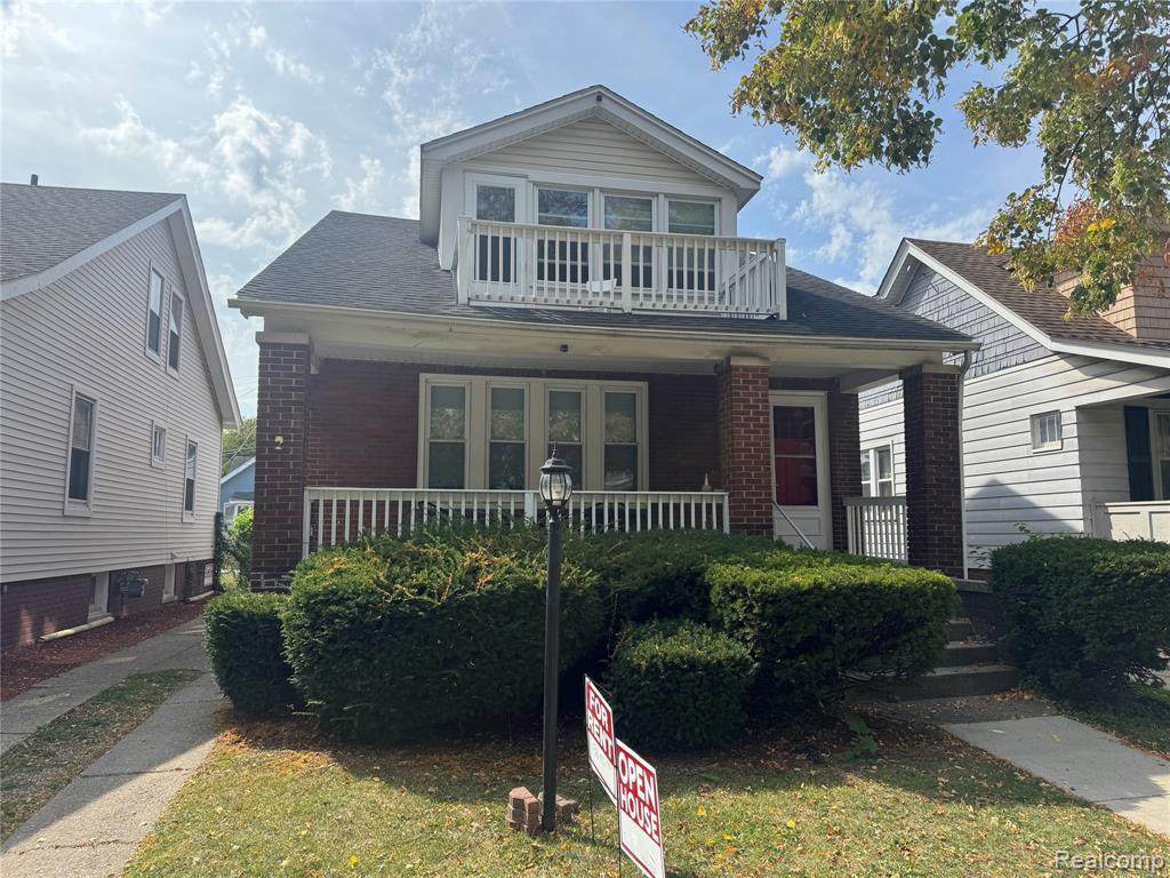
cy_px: 439
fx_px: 811
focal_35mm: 24
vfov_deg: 56.8
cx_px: 585
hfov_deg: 71.6
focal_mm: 6.76
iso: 80
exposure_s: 1/3597
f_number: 1.78
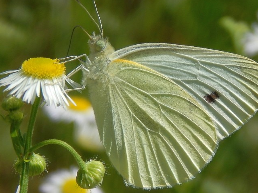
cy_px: 91
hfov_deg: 13.7
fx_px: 1073
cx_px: 140
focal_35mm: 144
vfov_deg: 10.3
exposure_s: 1/800
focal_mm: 20.5
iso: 125
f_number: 4.6
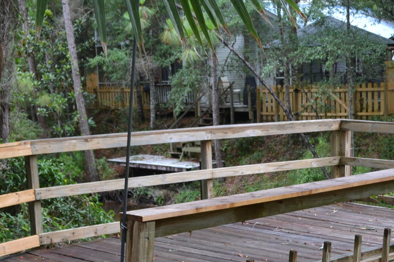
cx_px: 259
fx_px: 832
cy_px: 267
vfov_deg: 17.5
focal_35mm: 76
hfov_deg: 26.5
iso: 400
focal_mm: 22
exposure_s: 1/125
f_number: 5.6
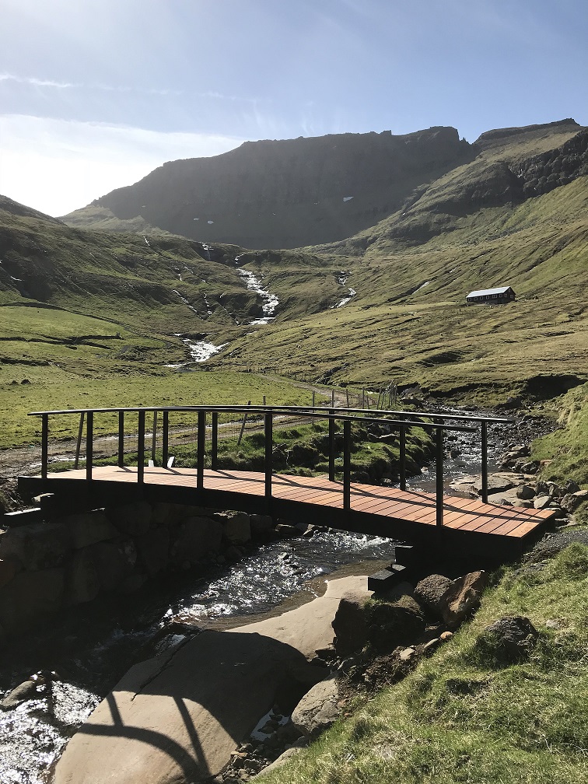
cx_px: 294
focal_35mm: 28
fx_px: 634
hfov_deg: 49.7
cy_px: 392
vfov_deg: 63.4
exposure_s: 1/3690
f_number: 1.8
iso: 20
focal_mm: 3.99
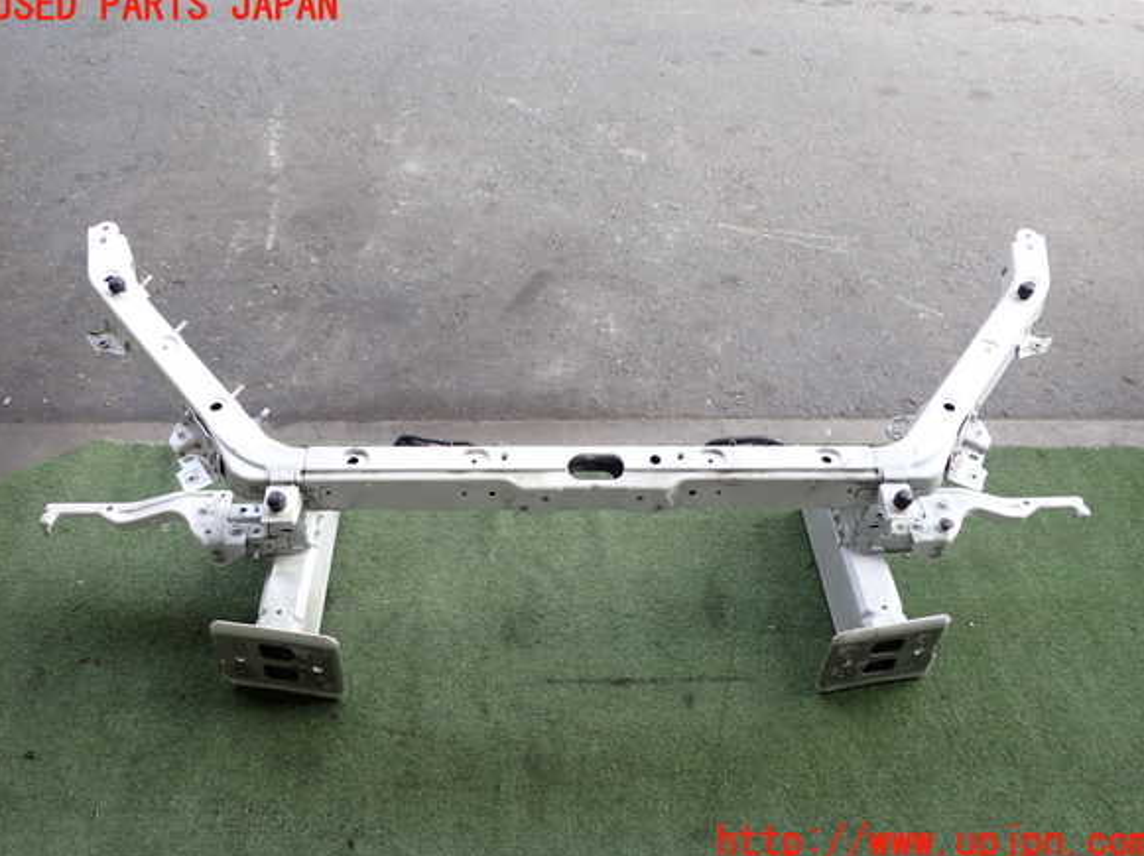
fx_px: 1024
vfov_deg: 45.4
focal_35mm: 31
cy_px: 425
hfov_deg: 58.4
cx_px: 571
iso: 125
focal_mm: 5.4
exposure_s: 1/125
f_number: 2.3
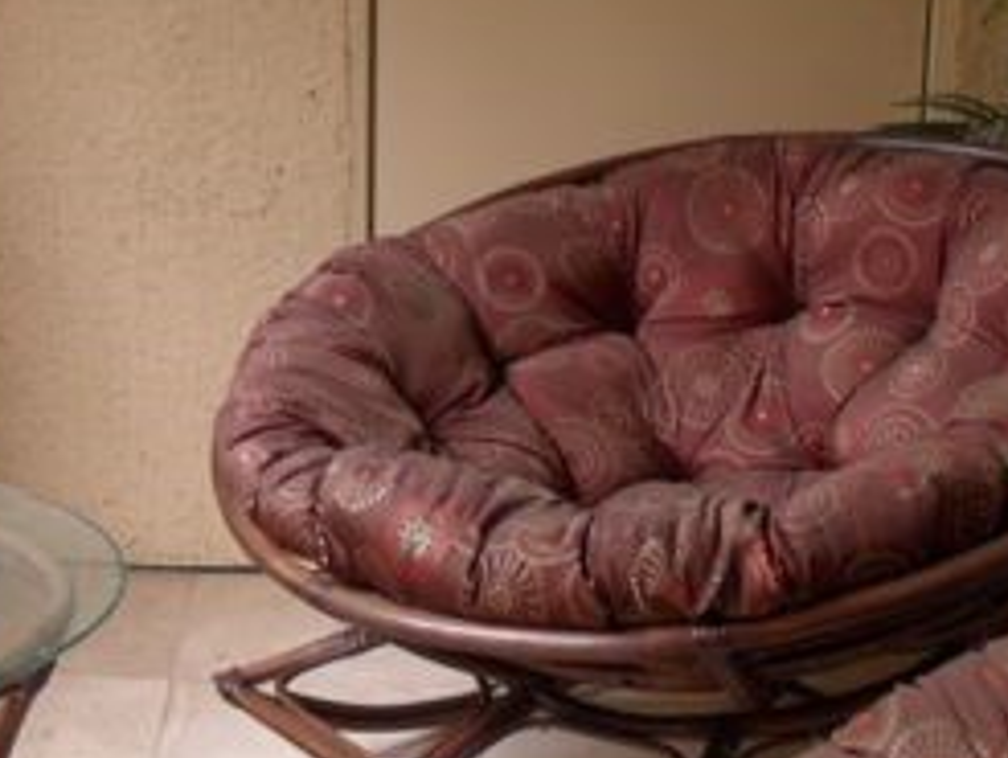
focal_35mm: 91
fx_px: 2652
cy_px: 549
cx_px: 266
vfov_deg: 16.2
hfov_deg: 21.4
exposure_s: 1/90
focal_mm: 6.3
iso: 80
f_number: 3
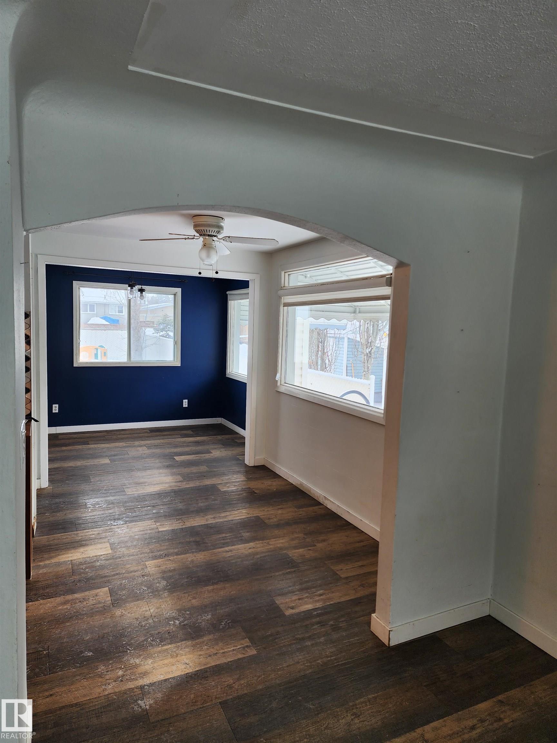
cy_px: 372
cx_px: 278
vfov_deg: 73.9
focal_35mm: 23
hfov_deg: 58.9
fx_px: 493
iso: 50
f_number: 1.8
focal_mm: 6.4
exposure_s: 1/180
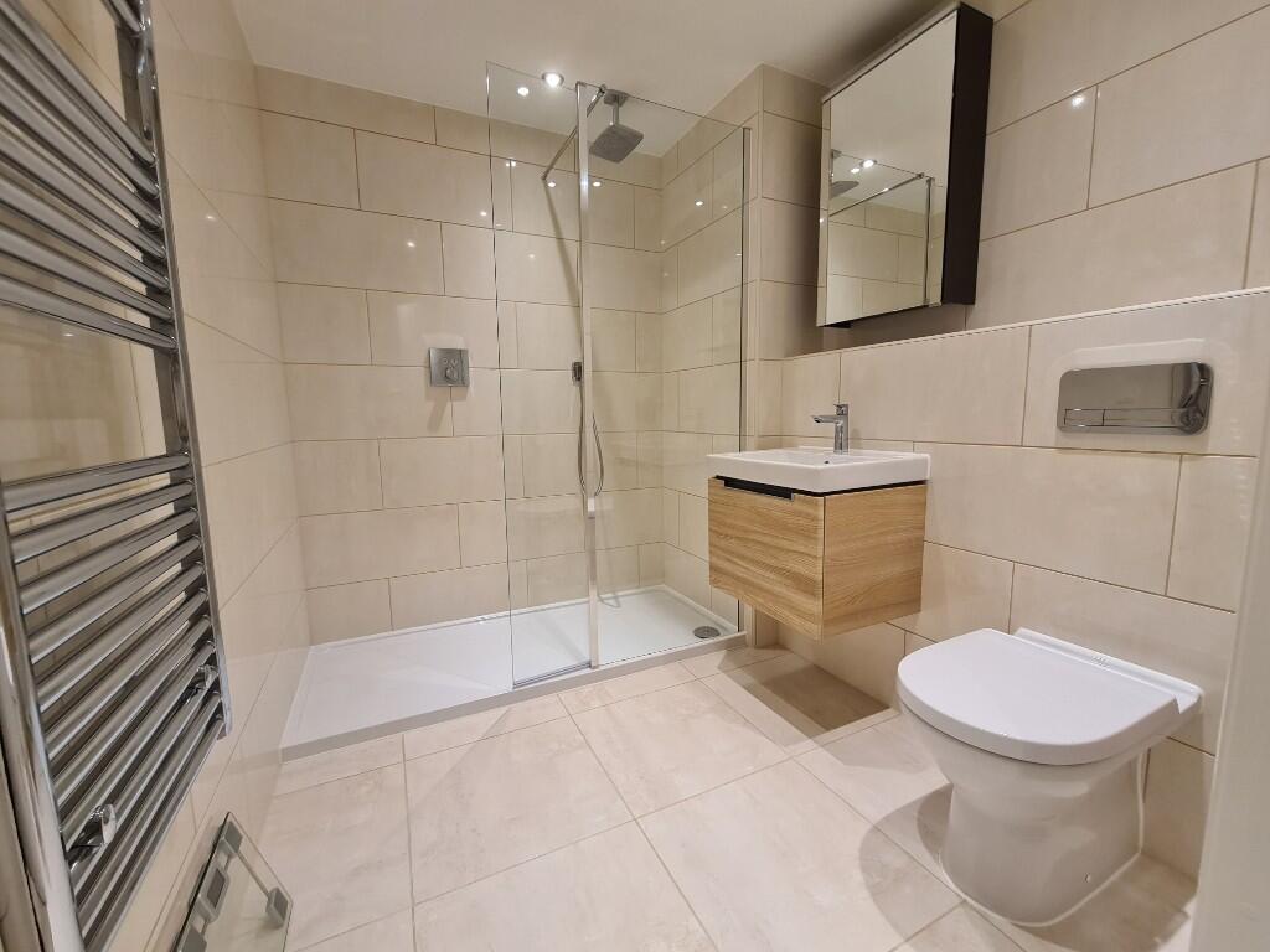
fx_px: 477
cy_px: 476
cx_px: 635
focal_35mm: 13
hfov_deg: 106.2
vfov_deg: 89.9
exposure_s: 1/50
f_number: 2.2
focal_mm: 2.2
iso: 125
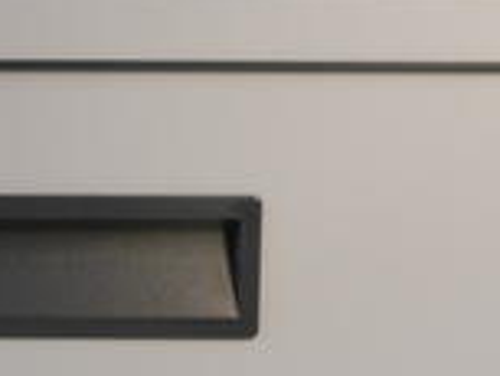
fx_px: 2414
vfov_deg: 8.9
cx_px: 62
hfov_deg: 11.8
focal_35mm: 167
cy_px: 347
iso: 800
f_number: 14
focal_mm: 32
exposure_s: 1/4
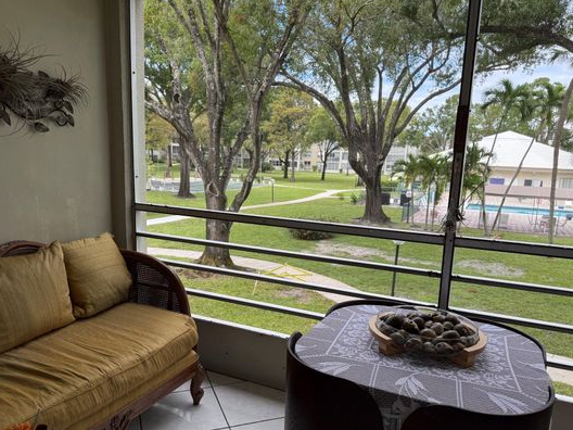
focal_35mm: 27
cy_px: 238
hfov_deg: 65.3
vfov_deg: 51.3
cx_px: 281
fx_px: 447
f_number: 1.78
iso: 100
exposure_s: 1/765
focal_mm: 6.76
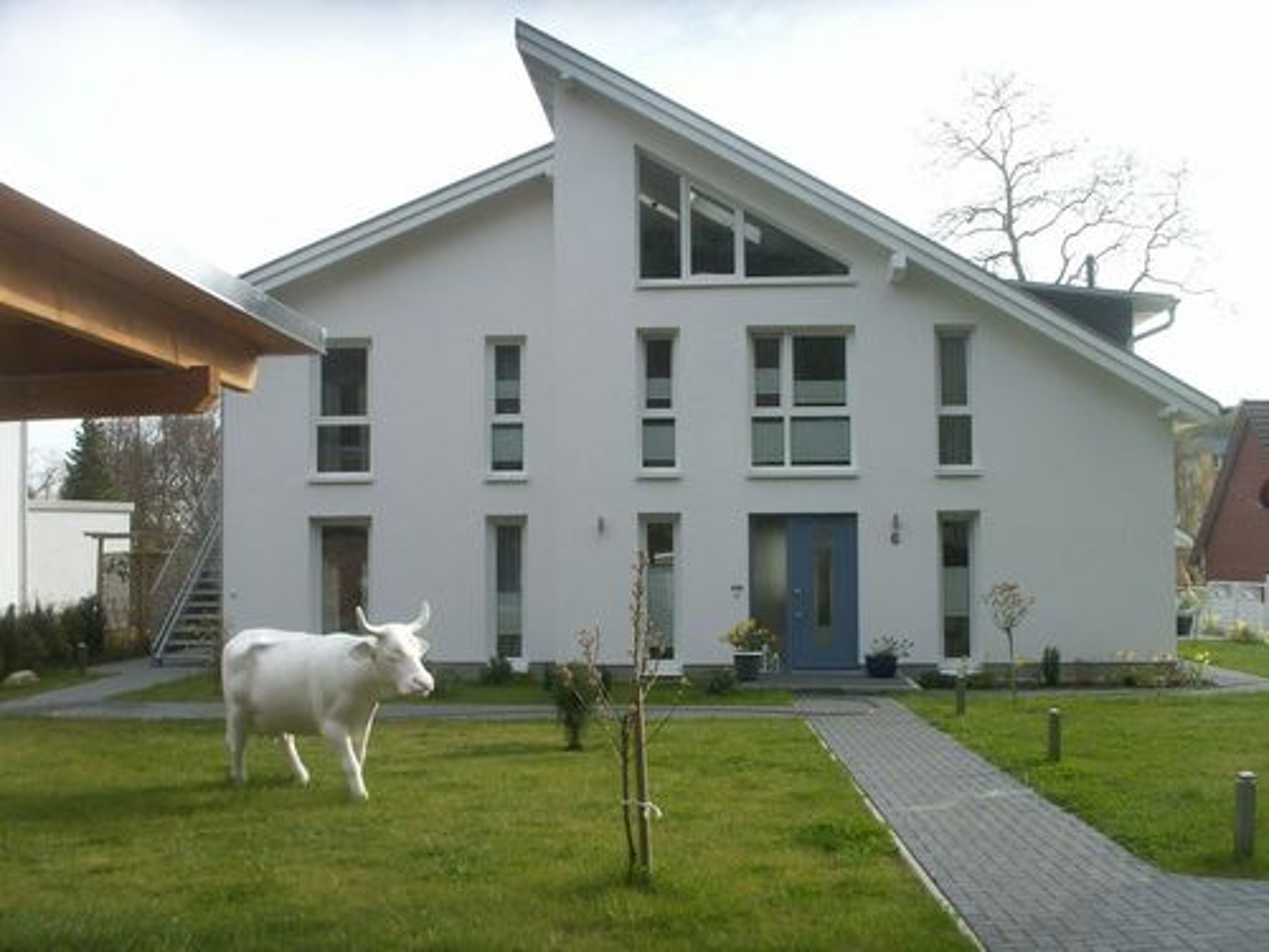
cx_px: 634
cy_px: 476
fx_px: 1356
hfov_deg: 50.1
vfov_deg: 38.7
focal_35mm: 37
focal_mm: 7.7
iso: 50
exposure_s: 1/100
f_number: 7.1
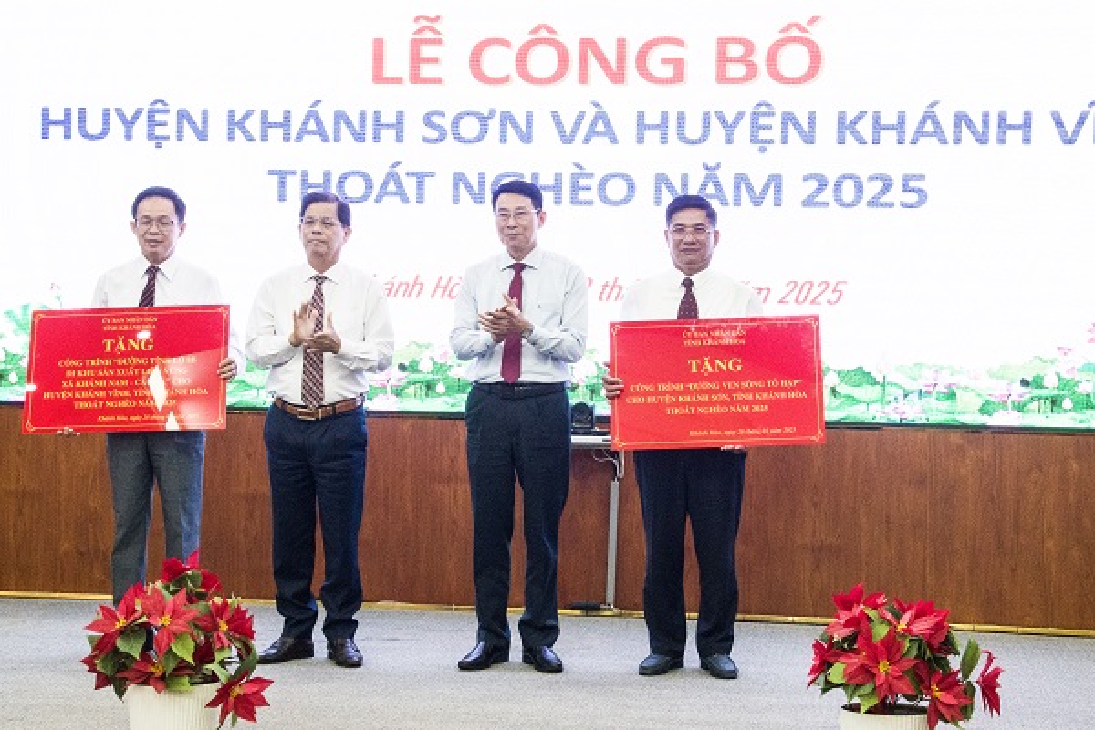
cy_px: 365
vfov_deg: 19.7
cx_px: 548
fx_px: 2099
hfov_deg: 29.2
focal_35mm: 69
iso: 4500
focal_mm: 46
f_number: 9
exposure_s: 1/80
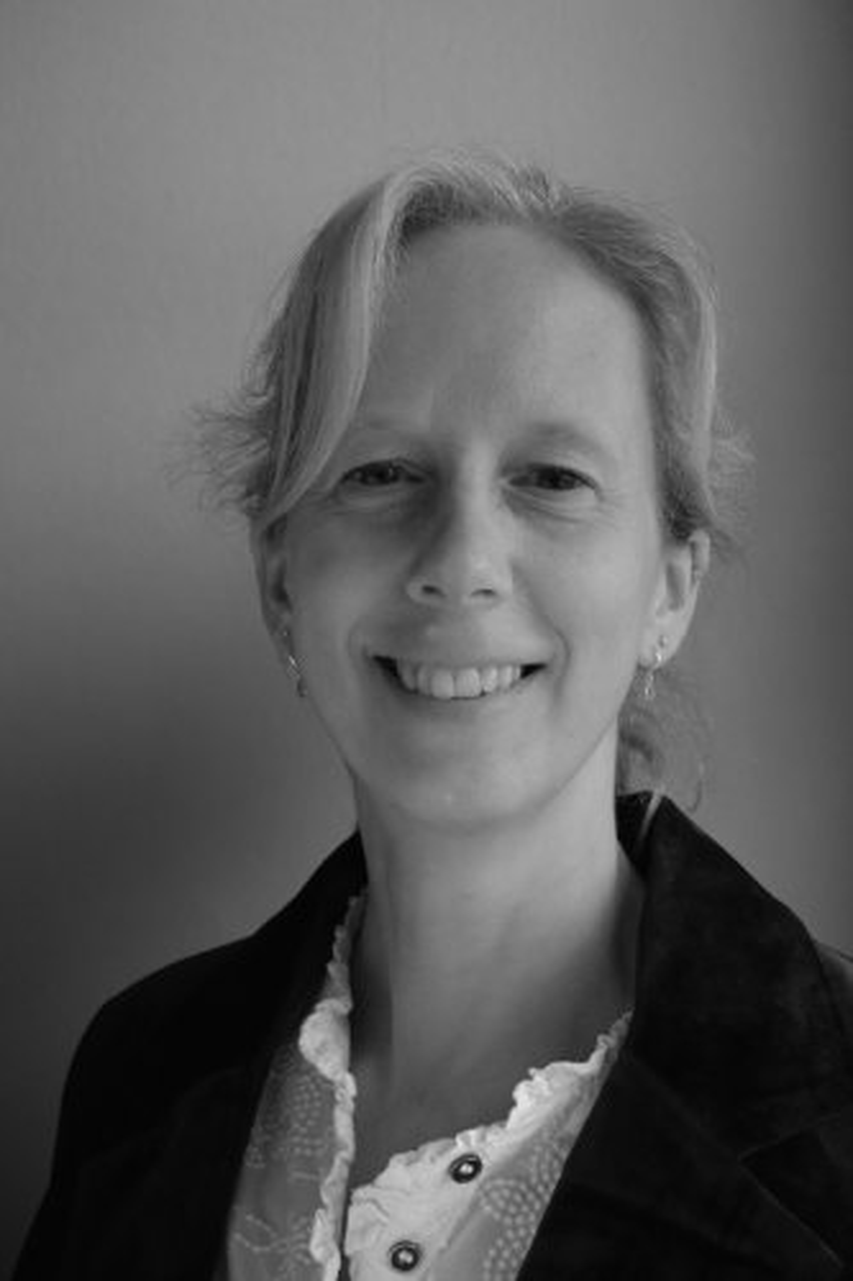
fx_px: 1920
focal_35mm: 54
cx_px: 426
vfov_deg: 36.9
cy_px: 640
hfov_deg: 25.0
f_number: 9
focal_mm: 36
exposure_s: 1/320
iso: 1600
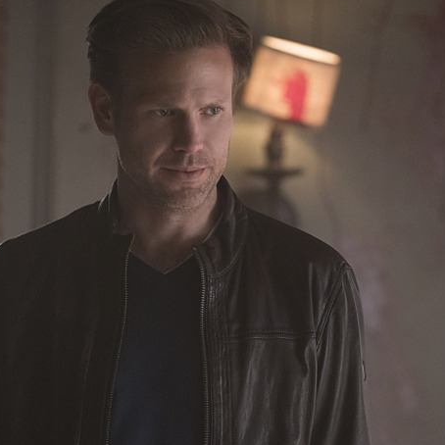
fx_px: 4247
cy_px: 223
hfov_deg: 6.0
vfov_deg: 6.0
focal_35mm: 292
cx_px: 244
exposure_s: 1/100
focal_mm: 200
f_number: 4
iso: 4000
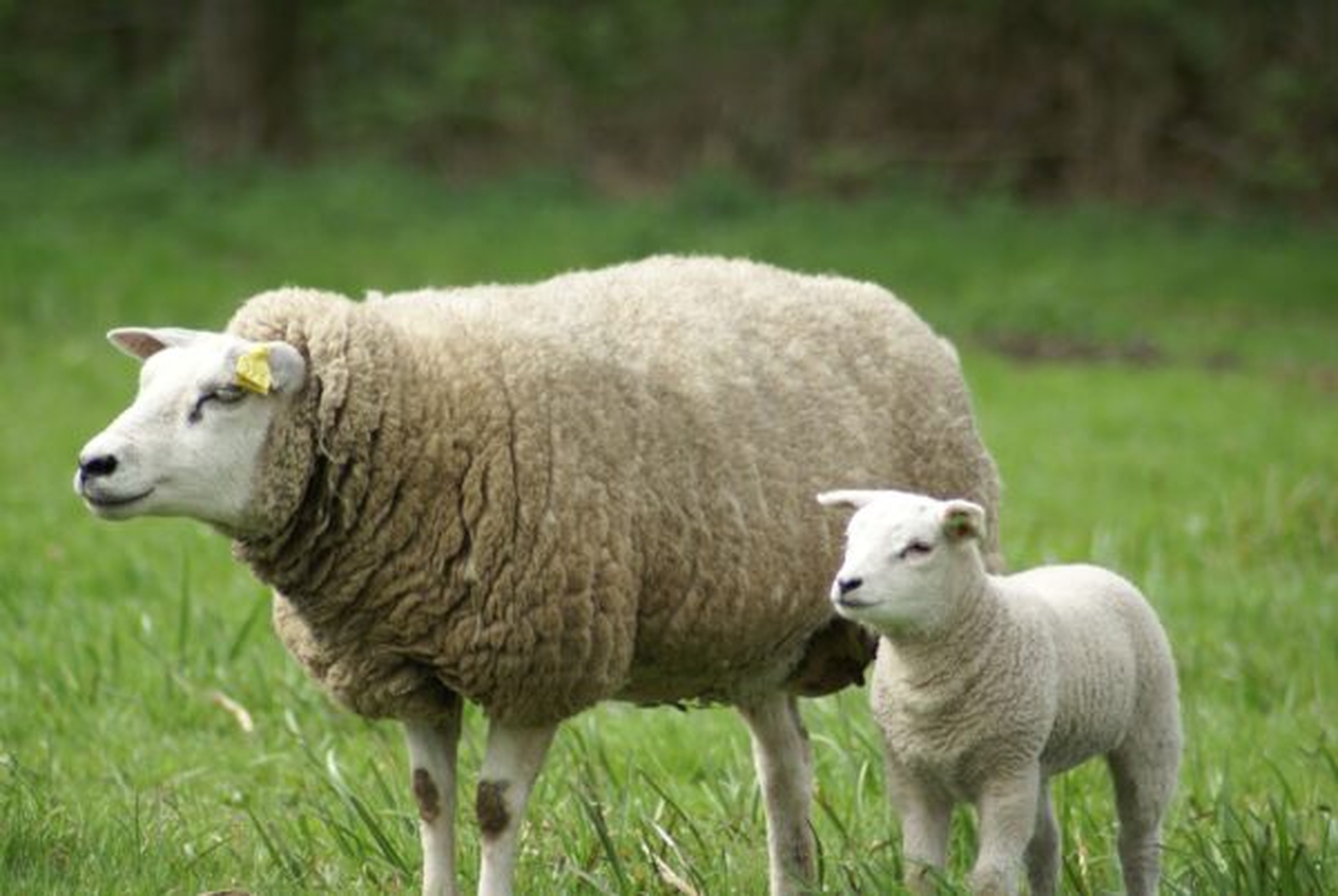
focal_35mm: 450
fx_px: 16749
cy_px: 448
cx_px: 669
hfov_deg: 4.6
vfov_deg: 3.1
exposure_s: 1/500
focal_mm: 300
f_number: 5.6
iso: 200
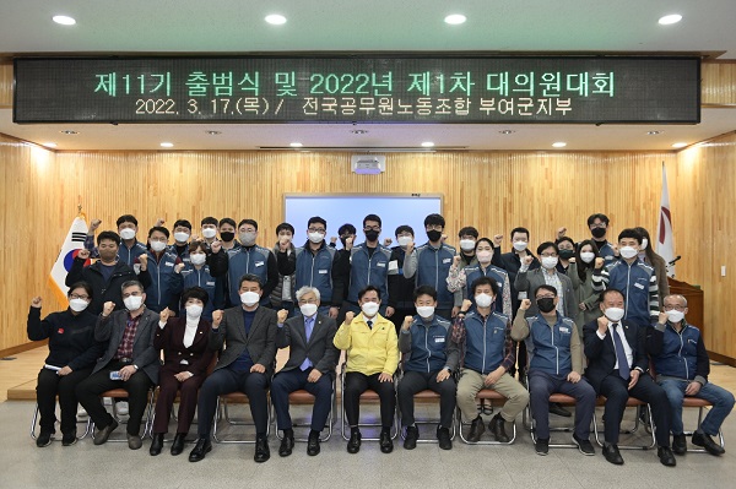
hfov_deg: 63.7
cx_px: 368
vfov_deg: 44.9
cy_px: 244
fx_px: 592
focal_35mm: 29
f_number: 3.5
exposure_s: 1/200
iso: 1250
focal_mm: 29
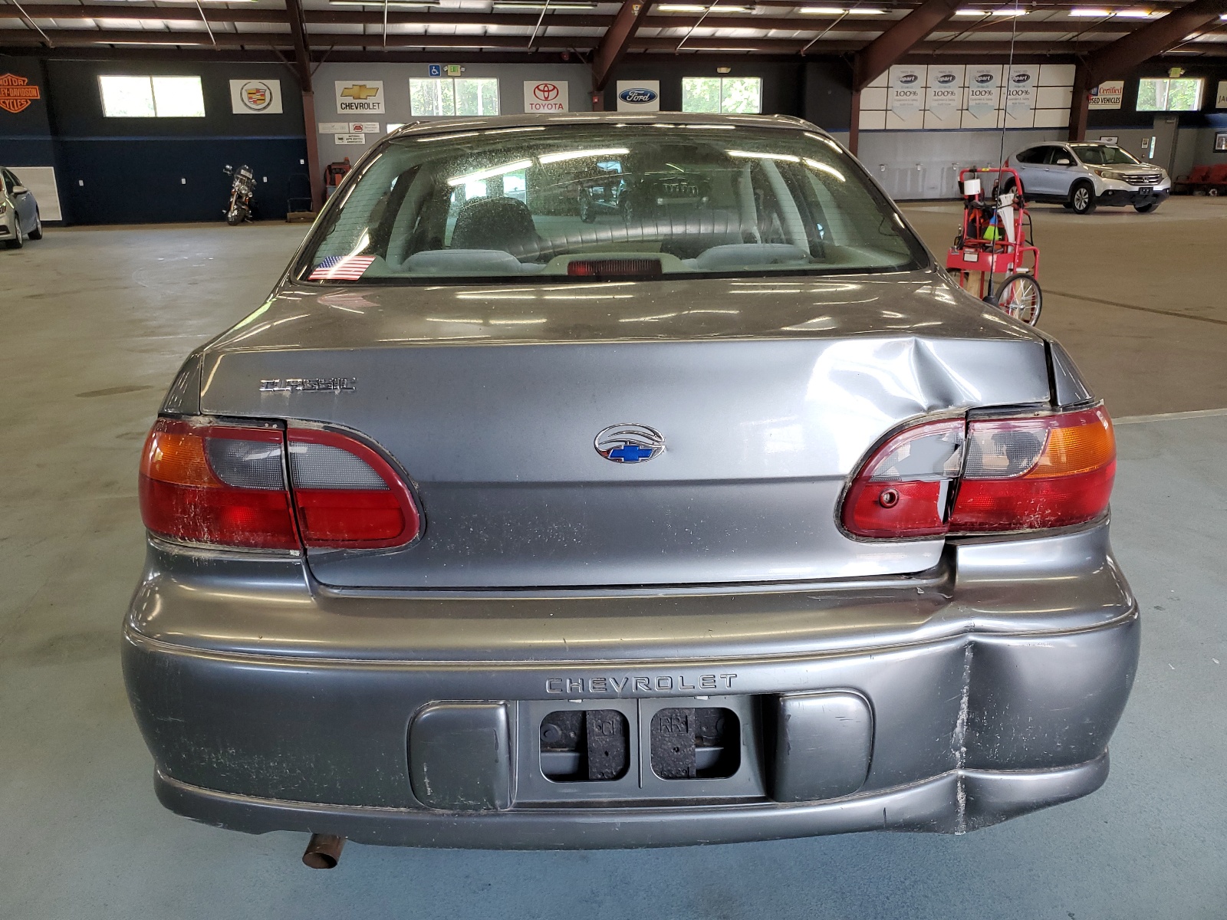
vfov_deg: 53.1
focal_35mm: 26
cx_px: 614
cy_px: 460
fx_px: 922
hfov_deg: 67.3
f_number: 1.5
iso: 75
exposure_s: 1/120
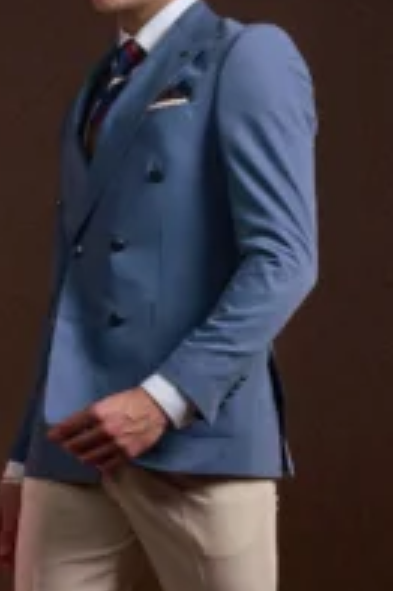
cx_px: 138
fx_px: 1952
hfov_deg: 11.5
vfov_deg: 17.1
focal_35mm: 119
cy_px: 462
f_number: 4.5
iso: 200
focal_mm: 35
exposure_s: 1/125
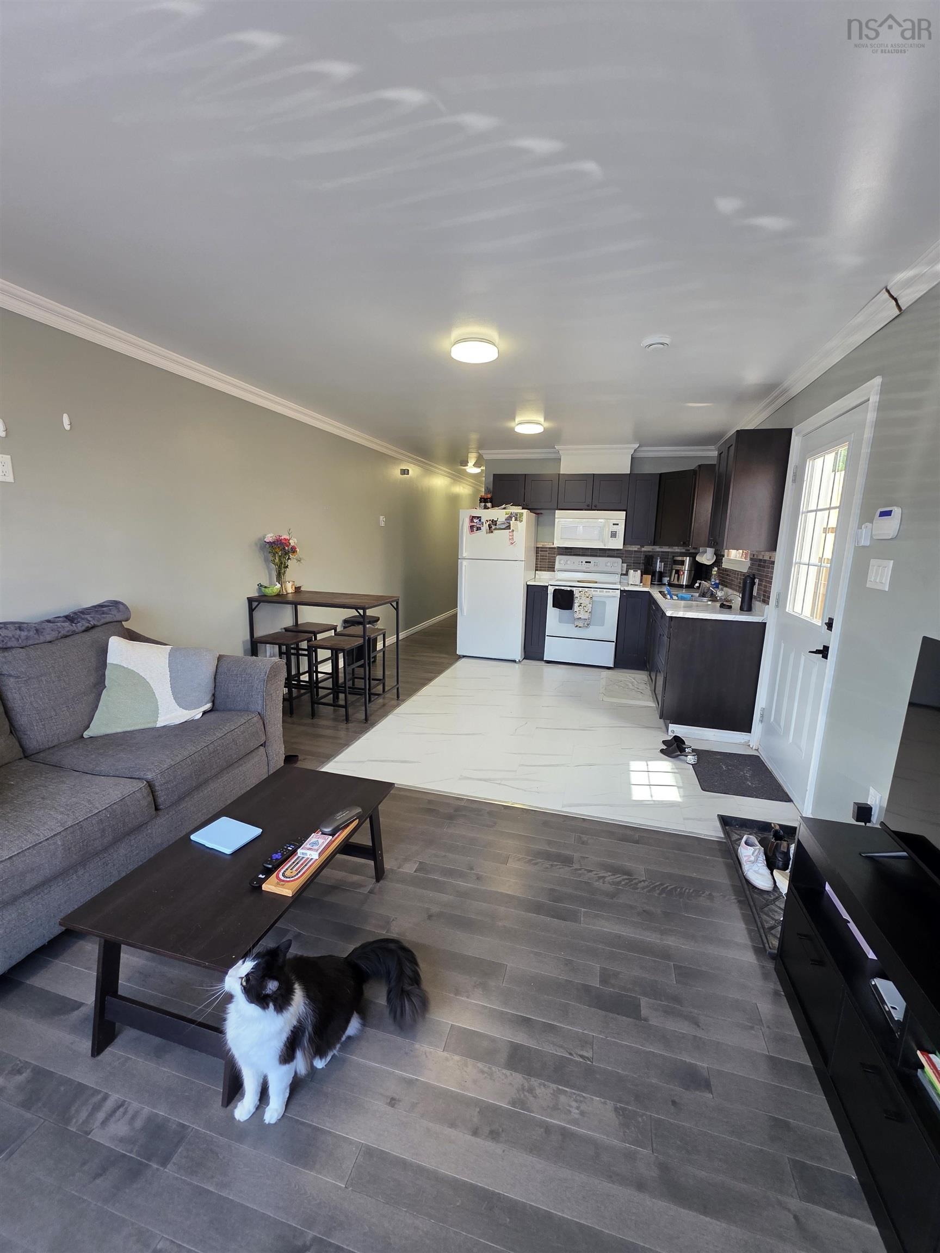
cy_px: 626
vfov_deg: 106.2
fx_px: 471
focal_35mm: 13
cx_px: 470
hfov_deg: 89.9
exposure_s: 1/120
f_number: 1.9
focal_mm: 2.2
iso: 160
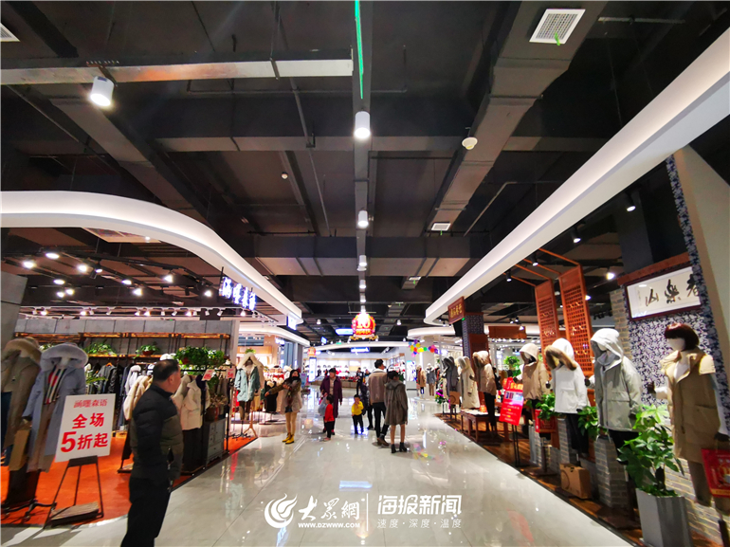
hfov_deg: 91.0
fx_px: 358
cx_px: 365
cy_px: 274
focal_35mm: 17
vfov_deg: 74.7
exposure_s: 1/100
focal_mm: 2.26
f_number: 2.2
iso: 320
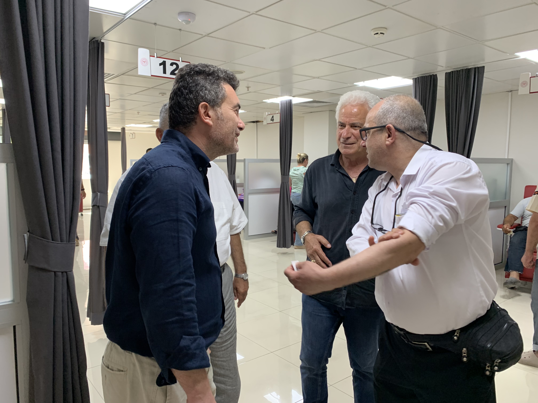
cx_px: 269
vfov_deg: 53.1
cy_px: 202
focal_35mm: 26
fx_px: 404
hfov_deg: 67.3
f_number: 1.8
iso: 100
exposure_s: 1/71
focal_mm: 4.25
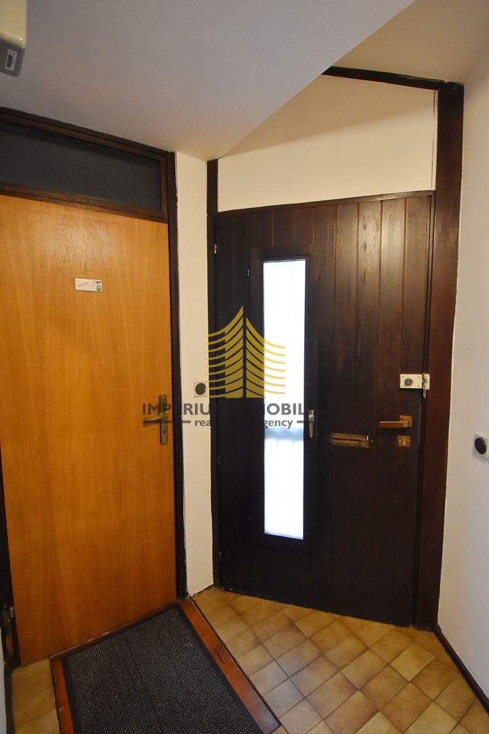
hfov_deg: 77.3
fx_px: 306
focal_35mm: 15
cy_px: 367
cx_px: 244
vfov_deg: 100.4
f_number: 4.5
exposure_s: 1/30
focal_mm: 10
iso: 2500
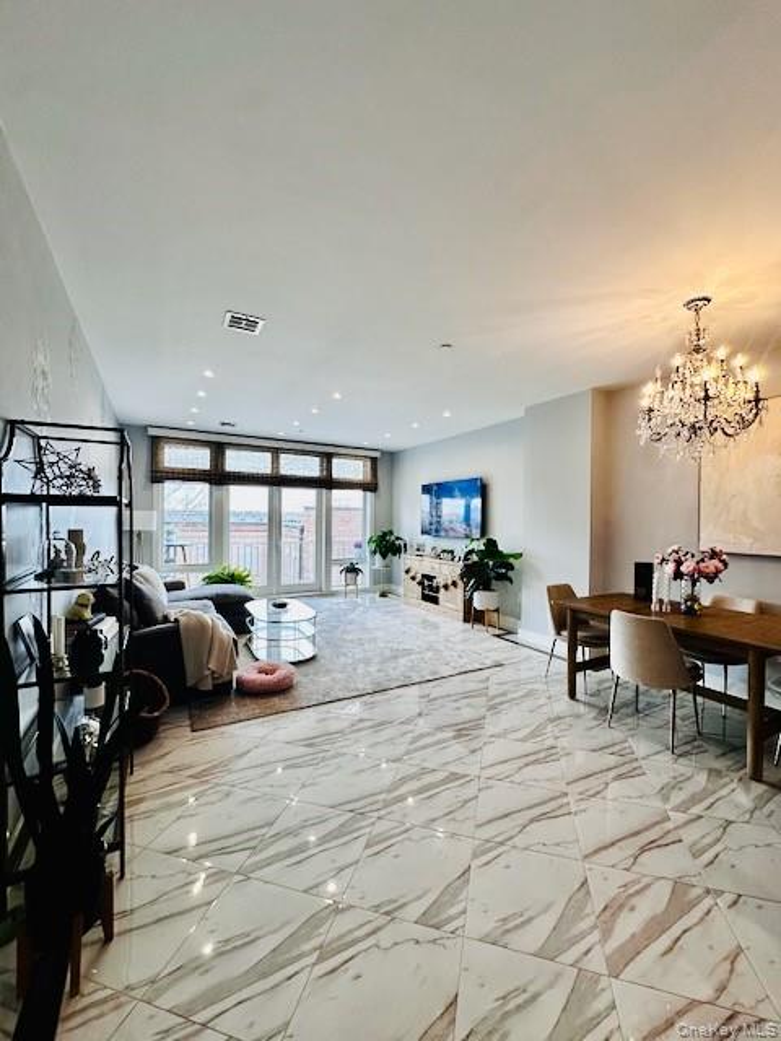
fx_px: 421
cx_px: 390
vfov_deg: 102.1
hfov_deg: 85.7
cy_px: 520
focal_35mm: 14
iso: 80
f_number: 2.2
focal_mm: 2.22
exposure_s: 1/120
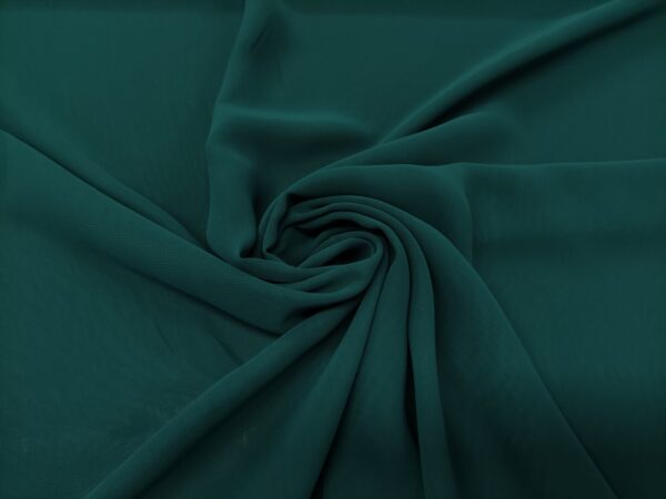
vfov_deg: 54.9
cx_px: 333
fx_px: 481
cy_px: 250
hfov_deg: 69.4
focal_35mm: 25
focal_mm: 5.43
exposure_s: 1/80
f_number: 1.89
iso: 250
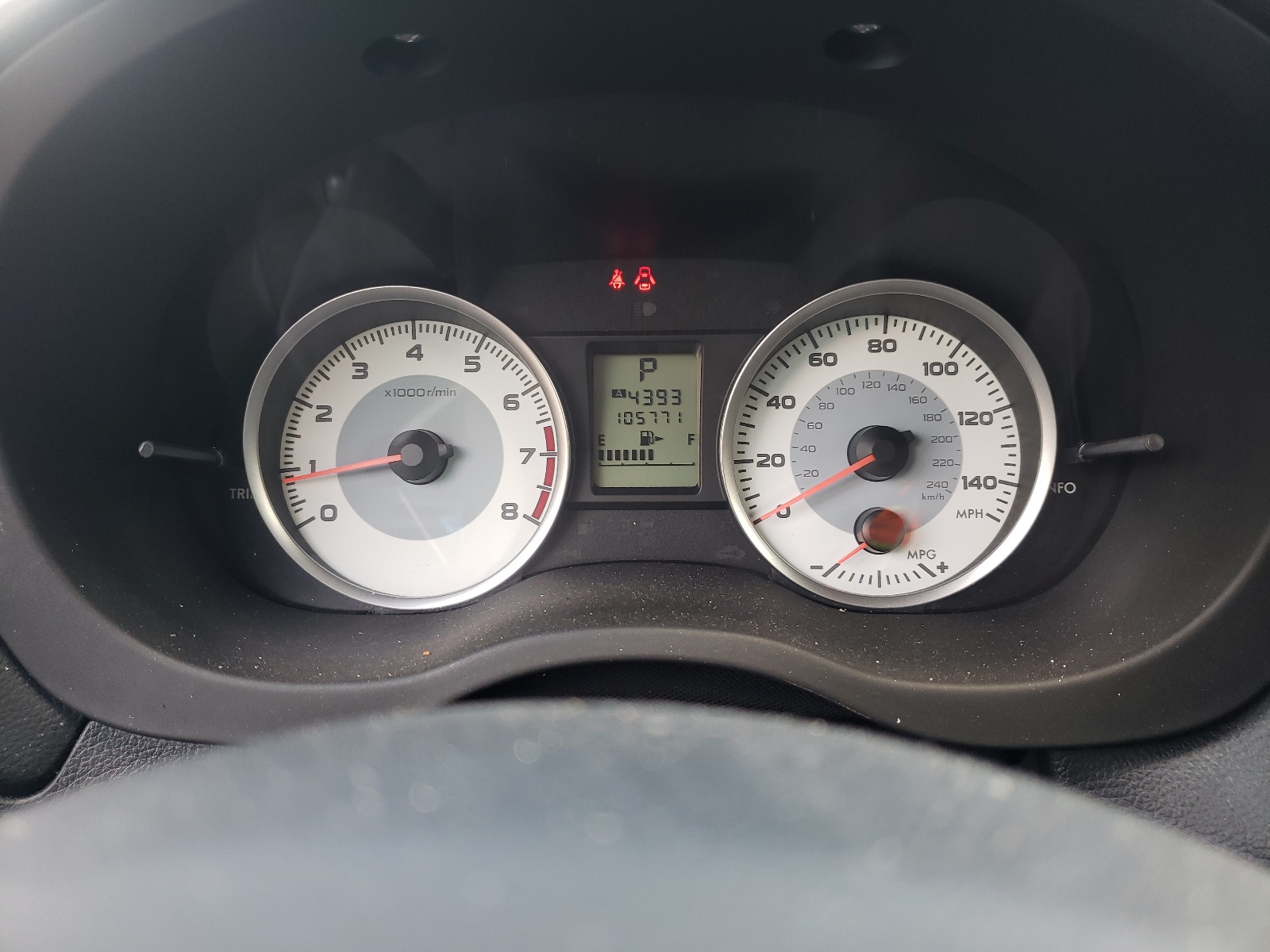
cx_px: 635
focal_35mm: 26
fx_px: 954
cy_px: 476
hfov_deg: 67.3
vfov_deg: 53.1
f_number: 1.5
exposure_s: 1/120
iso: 73
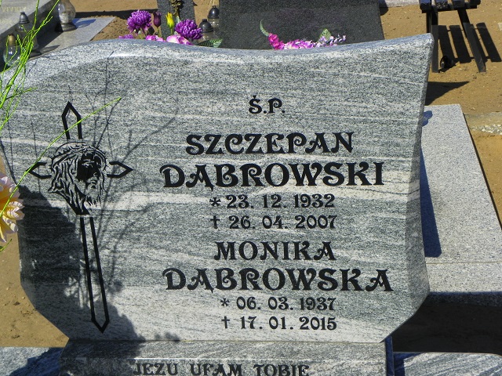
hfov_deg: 30.3
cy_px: 188
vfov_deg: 22.9
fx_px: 928
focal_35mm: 64
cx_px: 251
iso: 64
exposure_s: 1/500
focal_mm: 11.4
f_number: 5
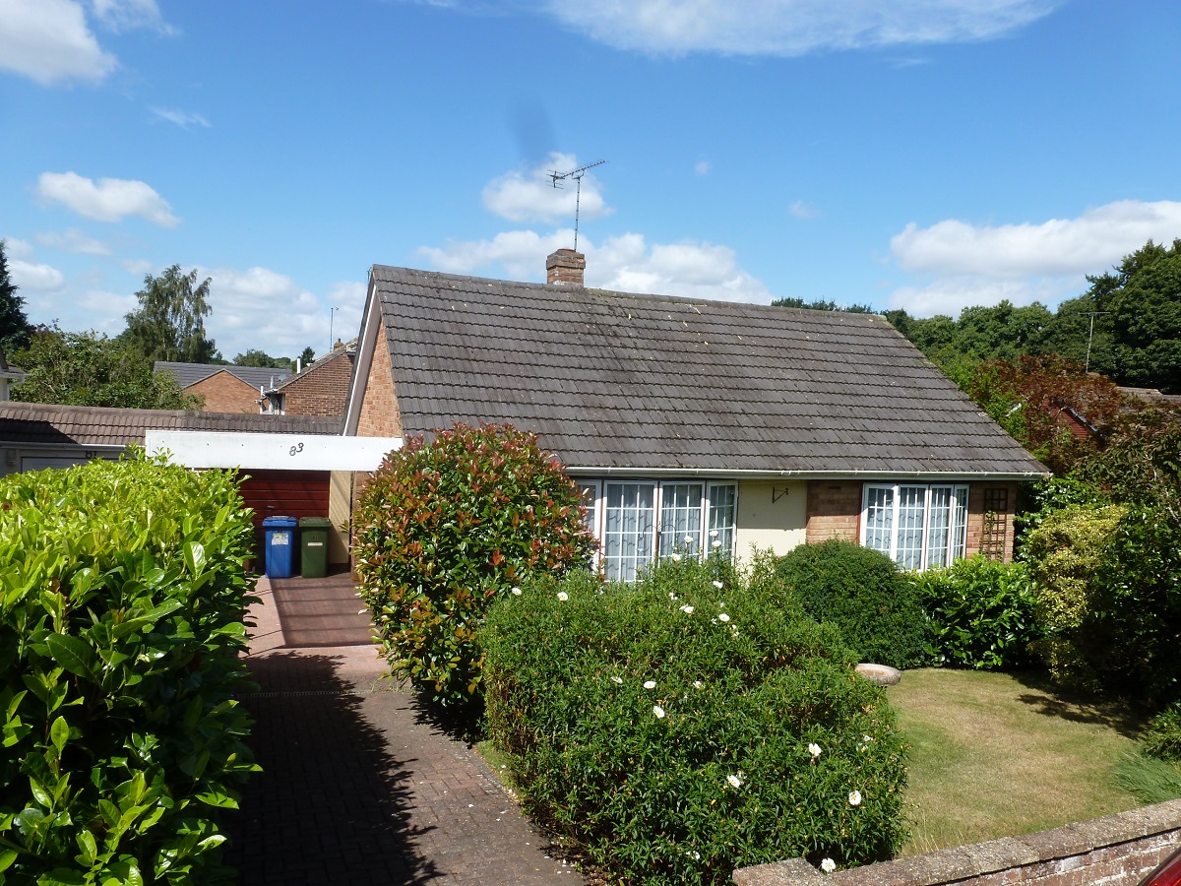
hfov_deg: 71.6
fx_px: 819
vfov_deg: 56.8
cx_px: 590
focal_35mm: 24
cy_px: 443
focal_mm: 4.3
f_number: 4.5
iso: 100
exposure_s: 1/400
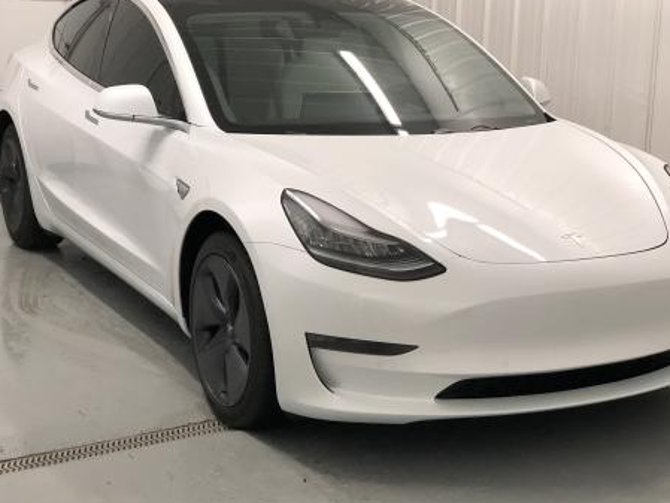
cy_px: 243
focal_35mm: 64
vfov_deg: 22.9
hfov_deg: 30.2
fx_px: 1239
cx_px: 372
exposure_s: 1/30
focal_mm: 6.6
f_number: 2.8
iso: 64
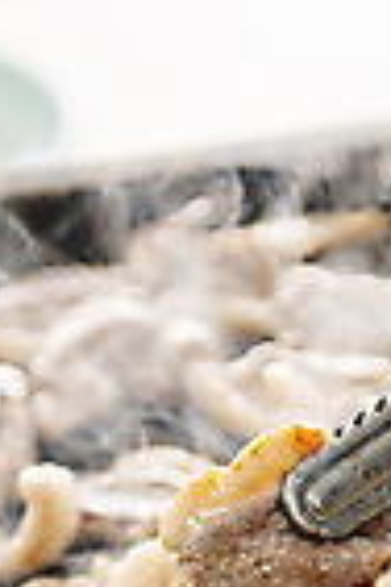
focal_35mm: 198
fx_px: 3225
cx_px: 264
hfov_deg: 6.9
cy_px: 662
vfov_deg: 10.3
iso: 400
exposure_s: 1/125
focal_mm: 70
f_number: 4
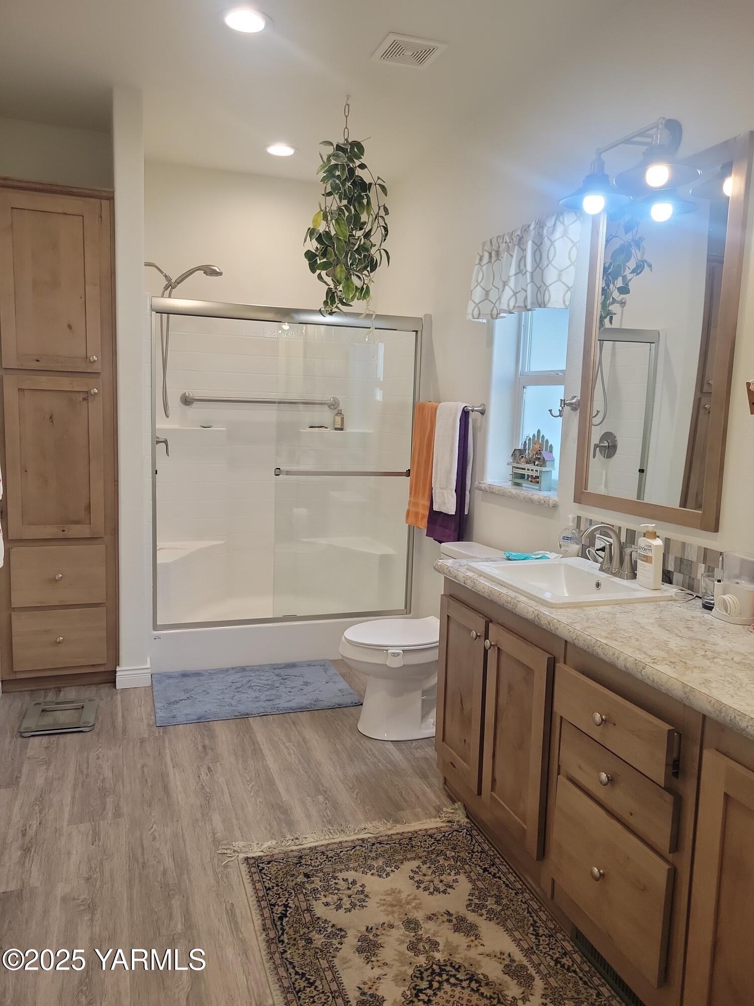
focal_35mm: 26
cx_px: 377
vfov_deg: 67.3
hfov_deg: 53.1
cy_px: 503
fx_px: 755
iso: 79
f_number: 1.8
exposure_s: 1/59
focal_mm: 5.4
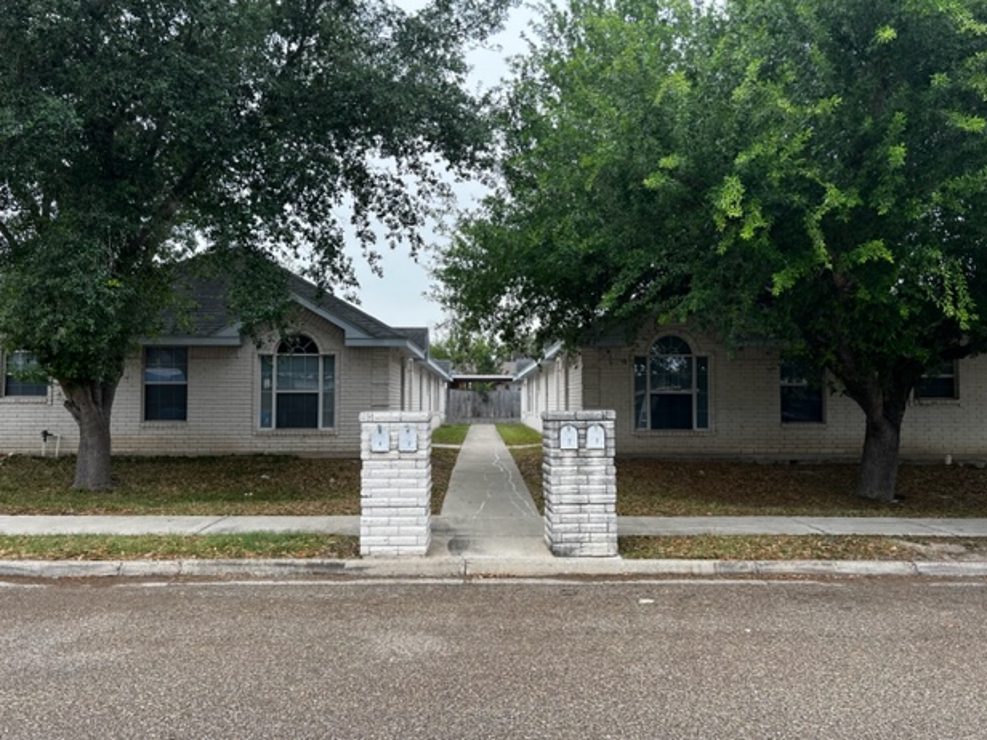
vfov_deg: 51.4
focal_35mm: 27
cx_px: 497
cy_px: 372
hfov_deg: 65.3
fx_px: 770
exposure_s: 1/786
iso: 50
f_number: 1.5
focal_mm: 5.7
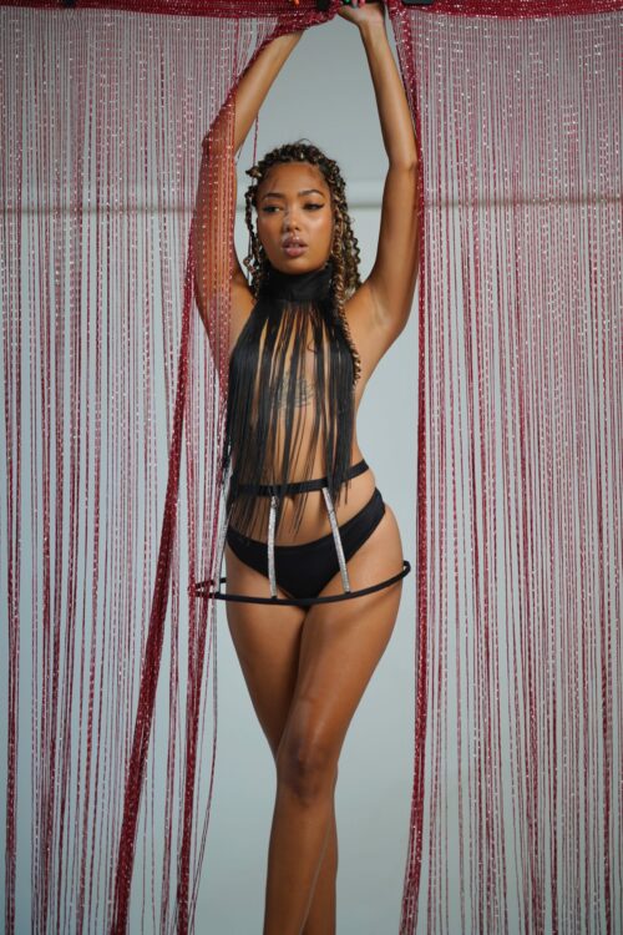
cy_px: 468
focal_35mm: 85
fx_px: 2206
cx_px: 312
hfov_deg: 16.1
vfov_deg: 23.9
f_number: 1.4
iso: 160
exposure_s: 1/125
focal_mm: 85
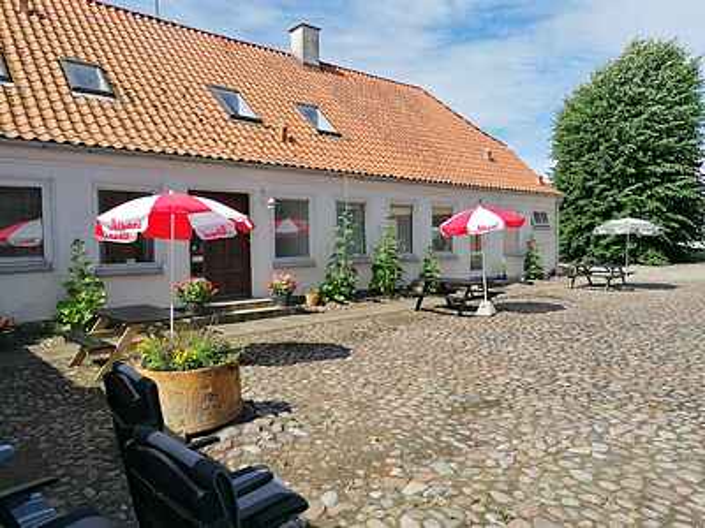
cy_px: 264
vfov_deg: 51.4
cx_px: 352
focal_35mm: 27
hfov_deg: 65.3
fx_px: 550
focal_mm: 4.75
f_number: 1.8
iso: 50
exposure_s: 1/1783
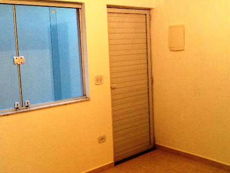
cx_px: 115
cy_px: 86
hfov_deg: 42.9
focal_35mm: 44
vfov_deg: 32.9
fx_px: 292
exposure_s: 1/30
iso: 100
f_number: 2.4
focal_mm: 2.03
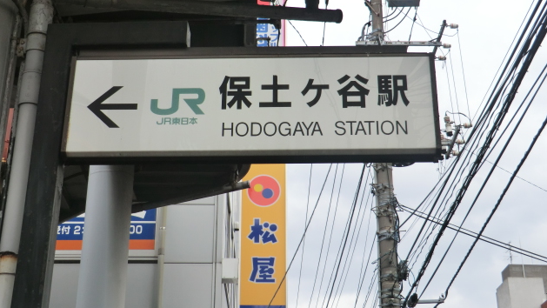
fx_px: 885
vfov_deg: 19.7
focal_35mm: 61
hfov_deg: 34.4
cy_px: 108
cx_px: 277
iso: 80
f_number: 4.2
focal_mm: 9.8
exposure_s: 1/250
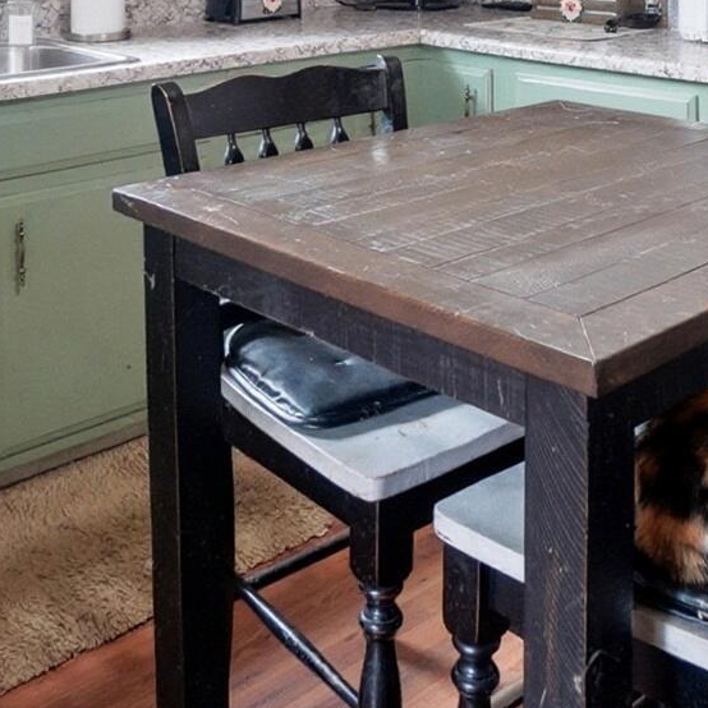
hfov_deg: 36.6
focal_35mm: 46
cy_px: -85
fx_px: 1064
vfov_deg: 32.1
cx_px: 428
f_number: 4.5
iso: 125
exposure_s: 1/40
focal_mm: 10
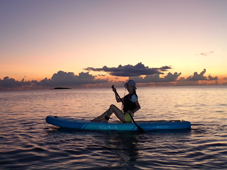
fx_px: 328
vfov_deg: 29.1
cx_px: 114
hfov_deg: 38.2
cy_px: 85
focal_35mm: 50
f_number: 3.2
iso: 320
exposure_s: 1/50
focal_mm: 9
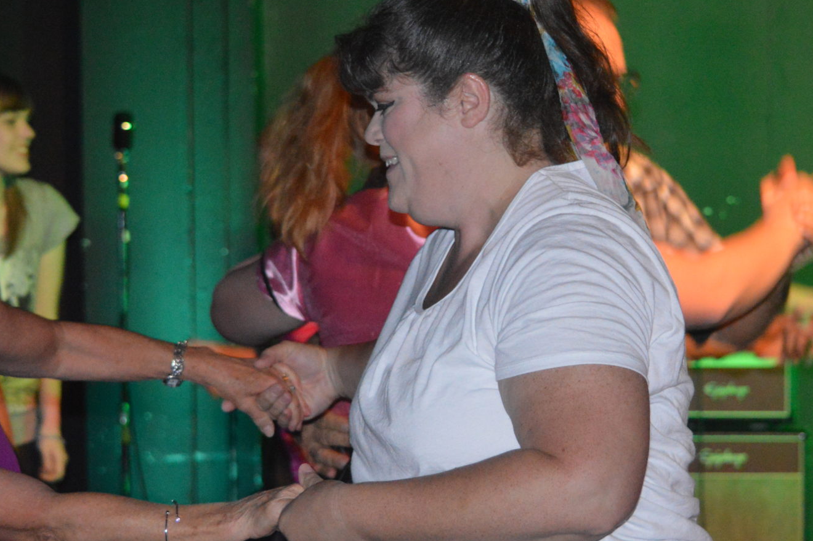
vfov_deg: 10.1
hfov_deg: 15.2
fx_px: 3046
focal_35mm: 135
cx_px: 495
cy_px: 298
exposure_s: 1/60
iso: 3200
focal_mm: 58
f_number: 4.5
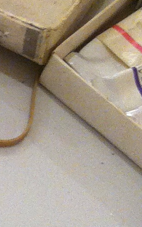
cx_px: -356
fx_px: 1308
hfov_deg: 5.6
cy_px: 123
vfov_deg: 9.9
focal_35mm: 211
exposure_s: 1/15
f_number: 2.8
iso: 160
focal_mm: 3.85
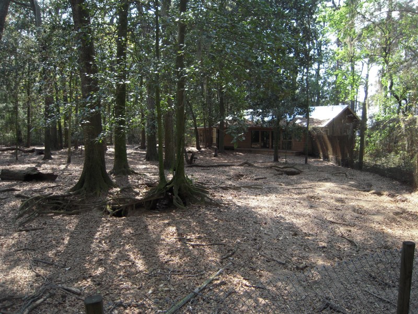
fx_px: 338
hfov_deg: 63.4
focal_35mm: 28
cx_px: 209
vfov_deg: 49.7
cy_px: 157
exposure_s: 1/200
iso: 100
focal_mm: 5
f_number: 2.7
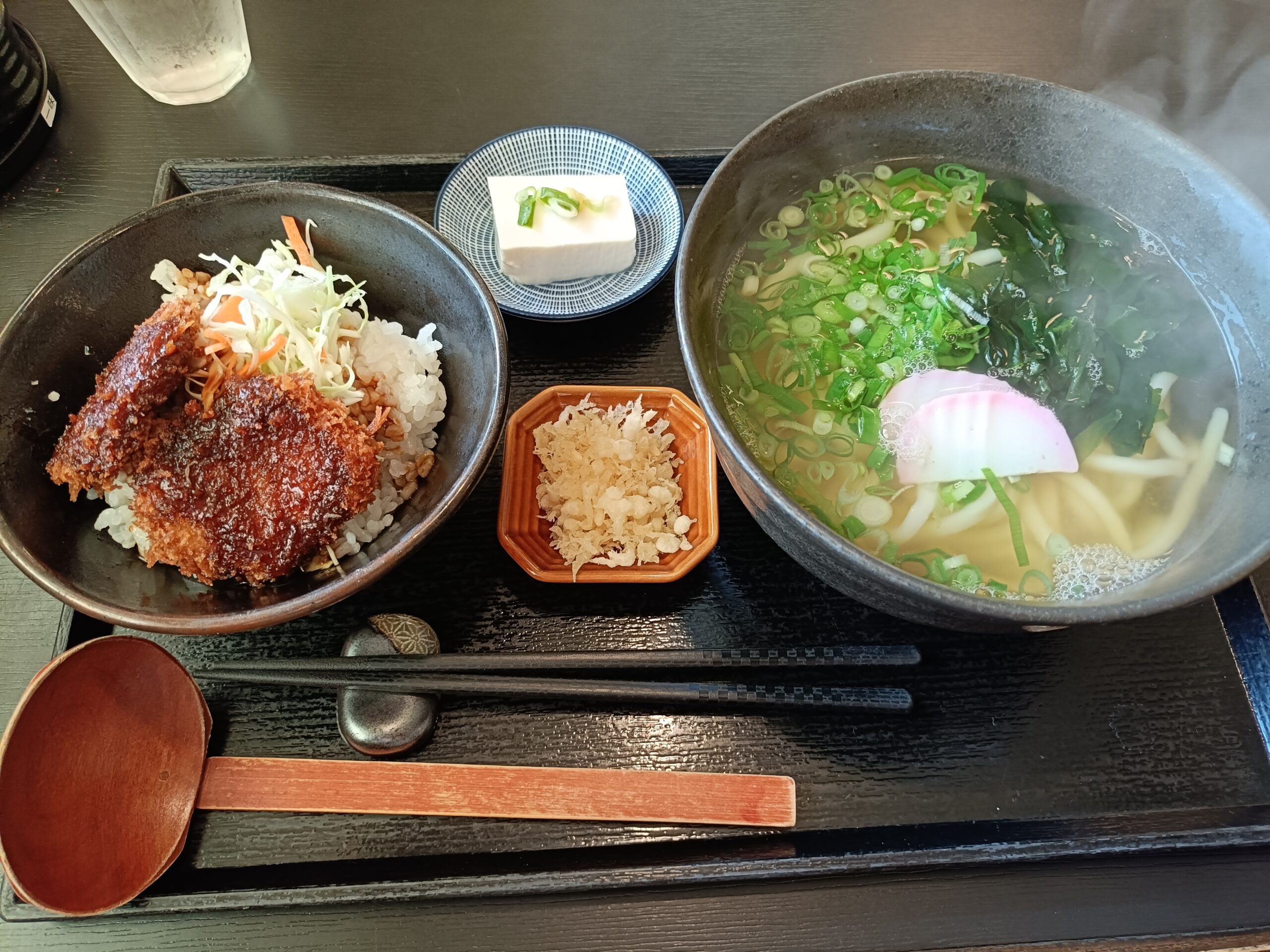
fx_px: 917
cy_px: 476
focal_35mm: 25
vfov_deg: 54.9
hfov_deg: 69.4
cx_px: 635
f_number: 1.7
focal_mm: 4.7
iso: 400
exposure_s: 1/60
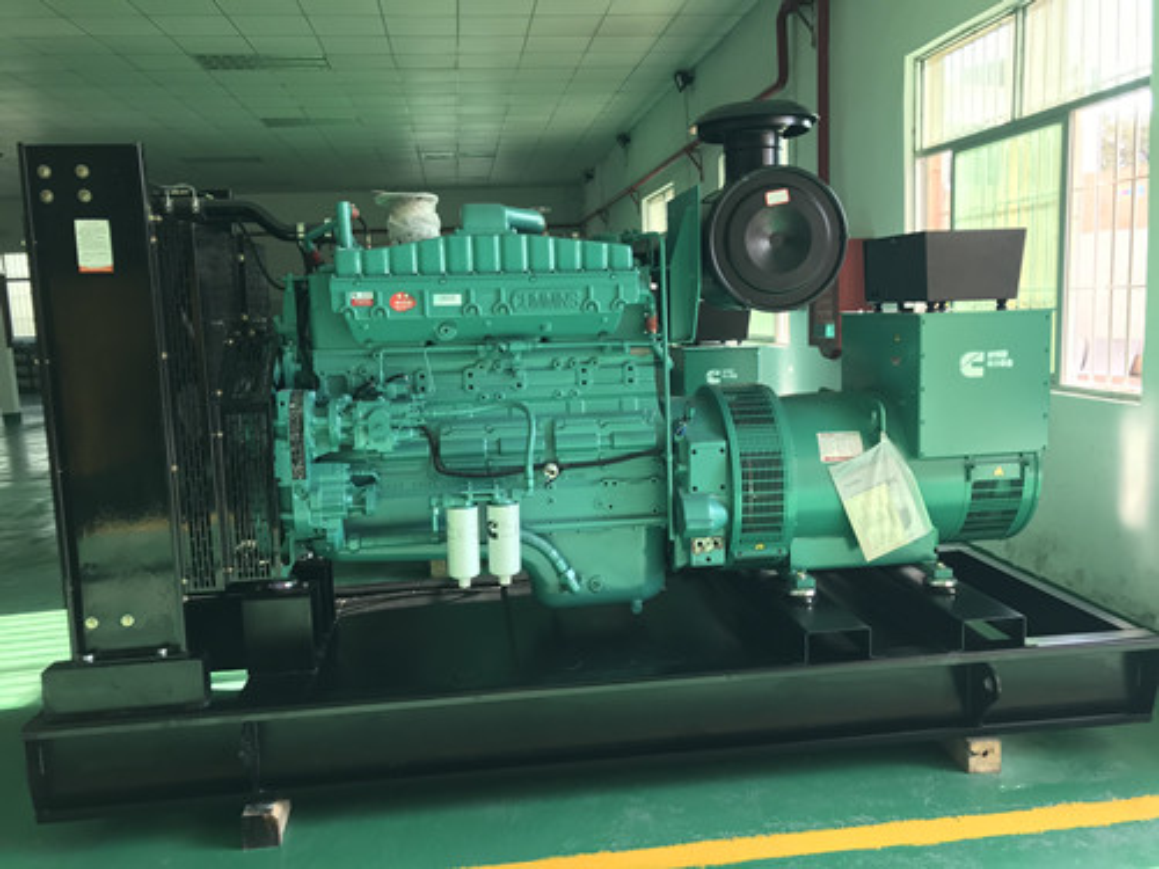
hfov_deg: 63.4
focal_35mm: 28
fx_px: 937
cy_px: 434
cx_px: 580
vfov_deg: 49.7
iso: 25
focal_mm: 3.99
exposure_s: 1/90
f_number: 1.8
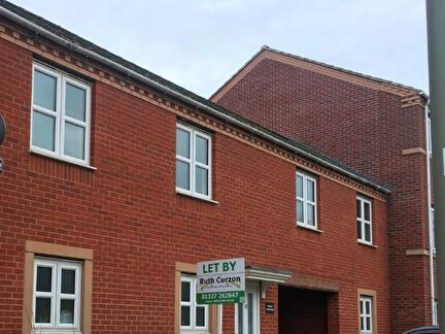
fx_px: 604
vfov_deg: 30.3
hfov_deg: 39.4
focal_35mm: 47
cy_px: 255
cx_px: 114
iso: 25
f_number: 2.2
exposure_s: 1/138
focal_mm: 4.15
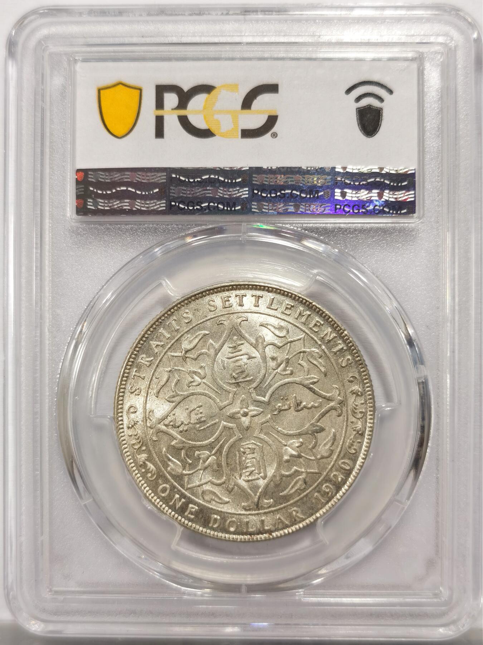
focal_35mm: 54
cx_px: 242
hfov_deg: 27.0
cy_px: 322
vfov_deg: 35.5
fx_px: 1005
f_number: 16
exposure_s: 1/100
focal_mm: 5.56
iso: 100
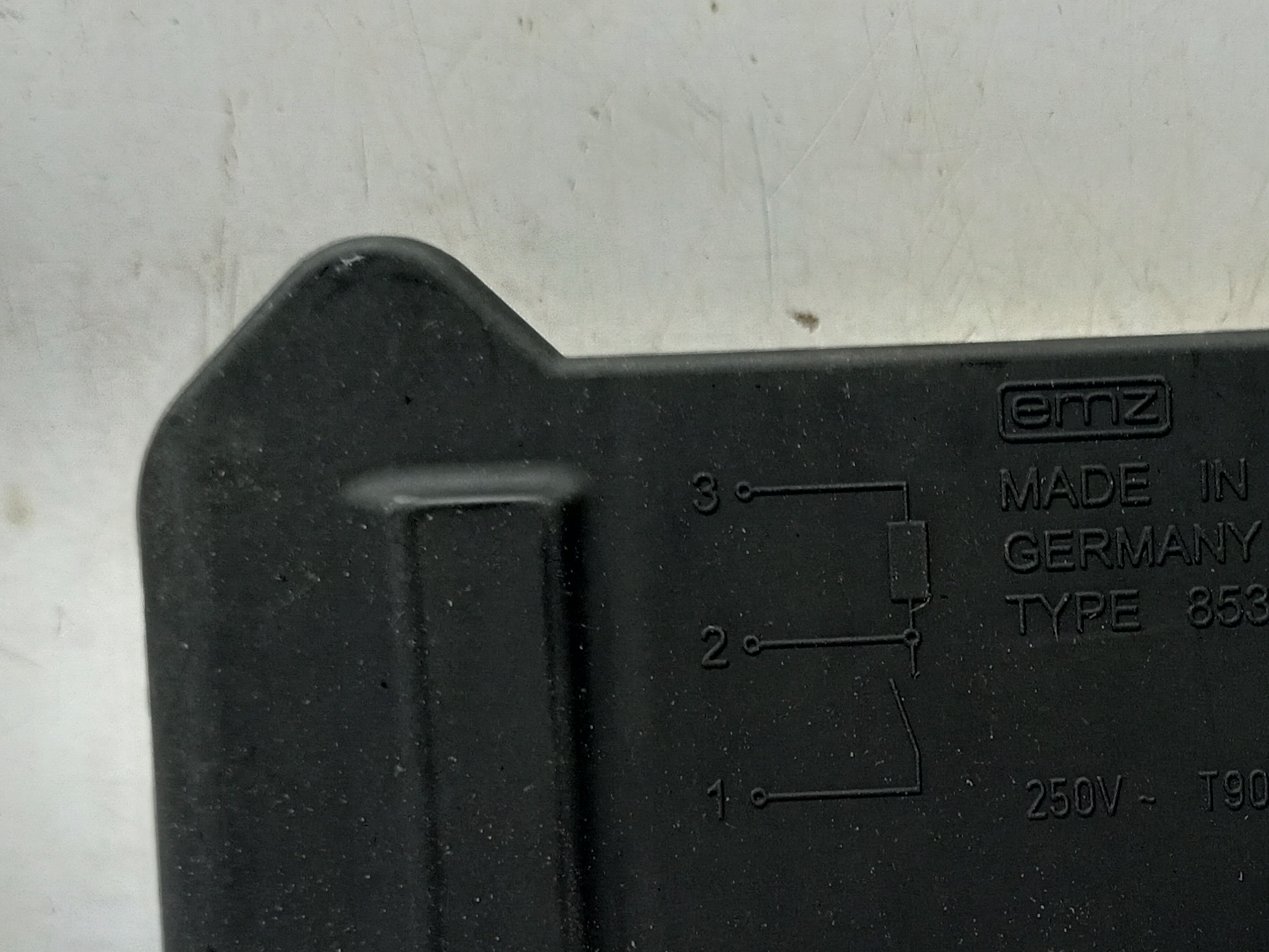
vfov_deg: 22.3
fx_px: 2347
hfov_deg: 29.8
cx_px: 944
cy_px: 881
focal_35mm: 64
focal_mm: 4.71
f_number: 1.79
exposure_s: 1/50
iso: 174
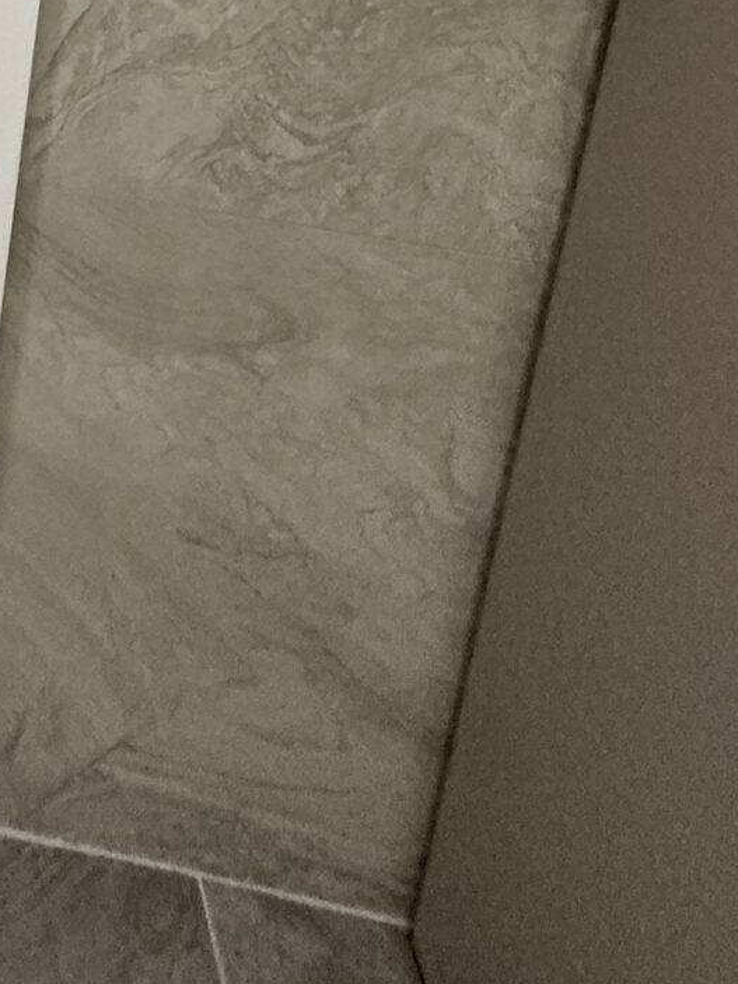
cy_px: -715
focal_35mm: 51
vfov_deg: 23.3
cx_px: -514
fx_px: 1450
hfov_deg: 21.3
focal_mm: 2.22
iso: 320
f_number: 2.2
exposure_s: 1/100
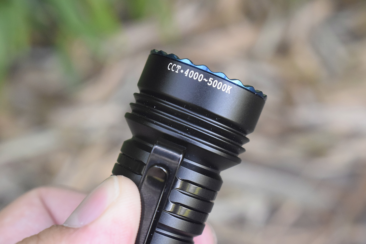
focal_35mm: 82
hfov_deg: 24.6
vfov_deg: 16.6
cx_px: 183
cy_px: 122
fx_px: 839
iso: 3200
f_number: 9
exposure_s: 1/320
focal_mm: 55
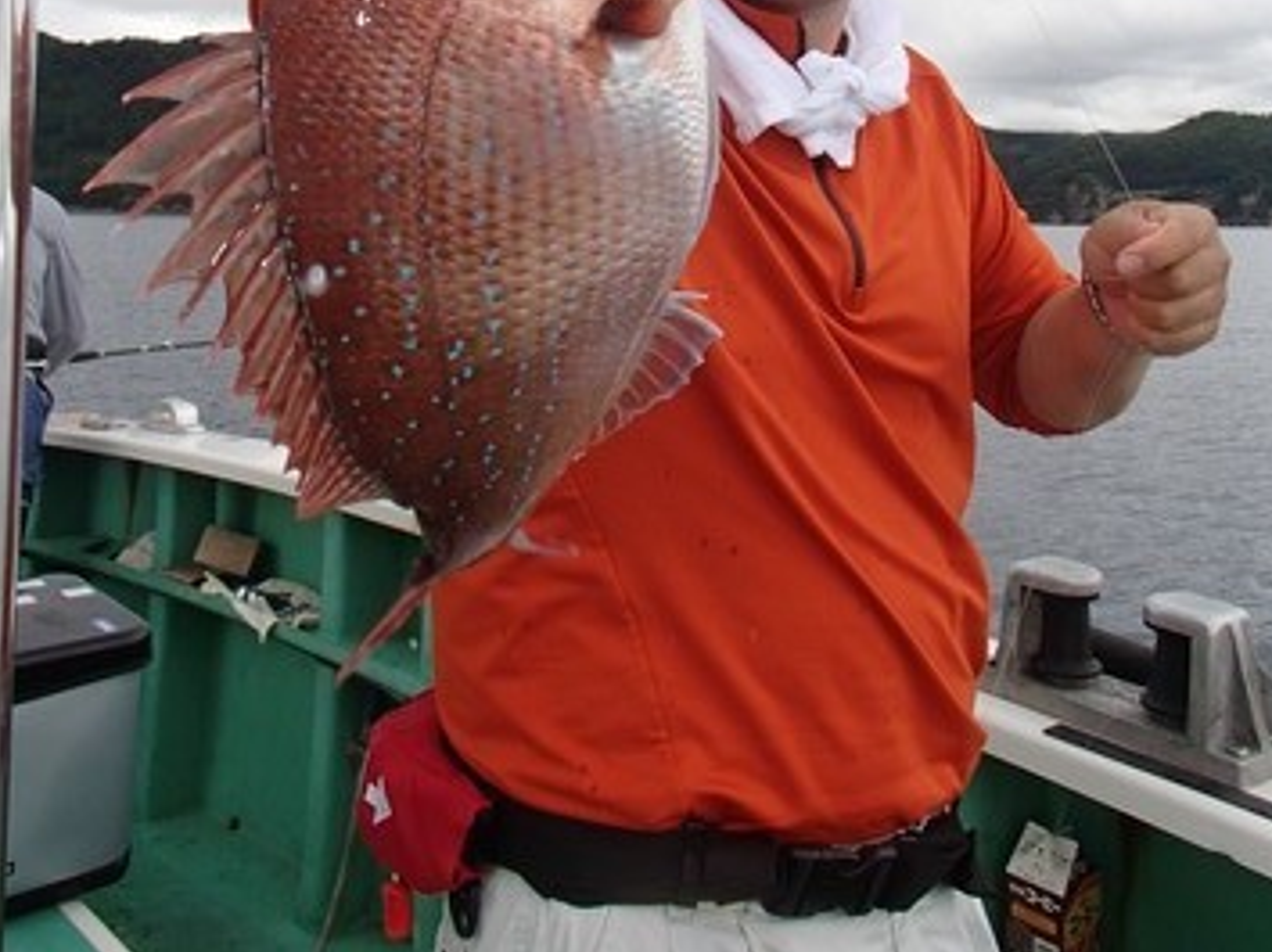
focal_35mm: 38
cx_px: 636
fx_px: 1395
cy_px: 97
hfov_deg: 49.0
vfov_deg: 35.5
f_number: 3.9
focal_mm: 5
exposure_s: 1/400
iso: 100
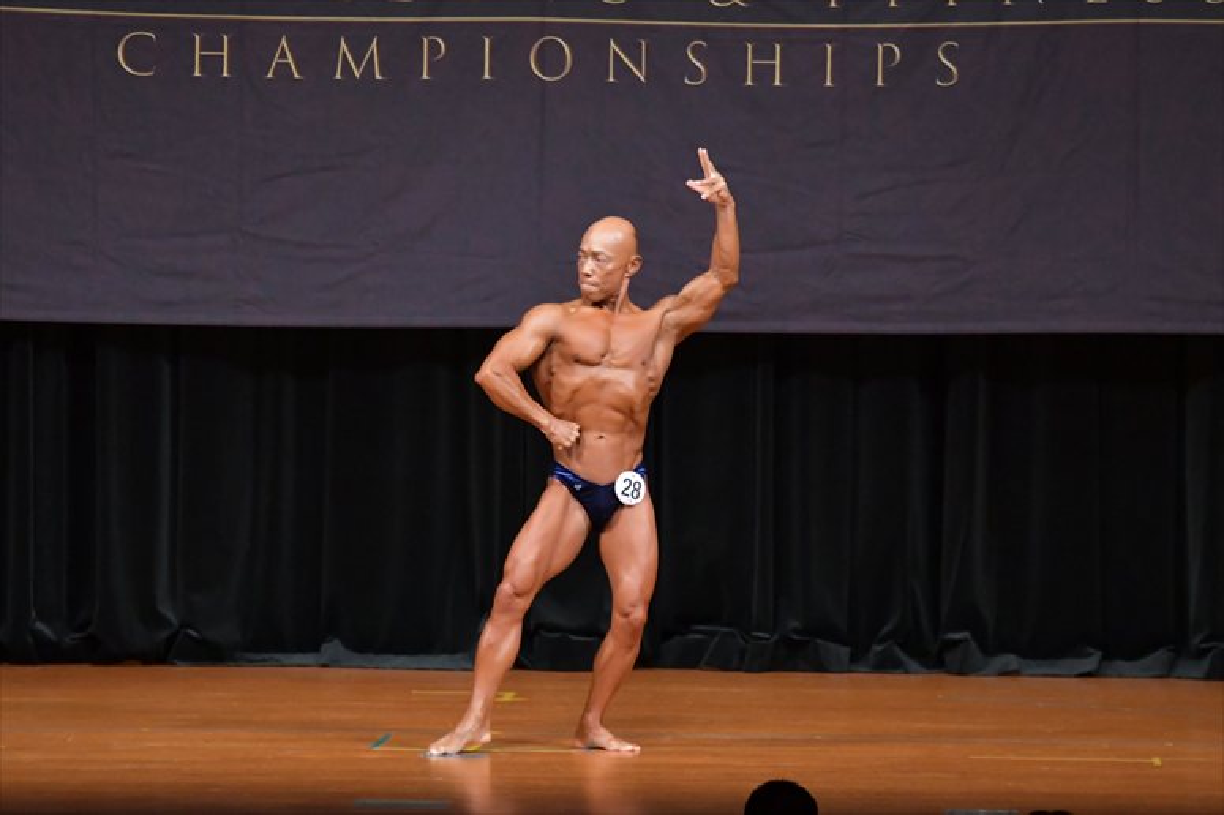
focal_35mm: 240
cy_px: 408
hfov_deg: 8.6
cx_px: 612
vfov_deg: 5.7
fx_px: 8156
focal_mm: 160
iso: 5000
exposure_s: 1/400
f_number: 5.6
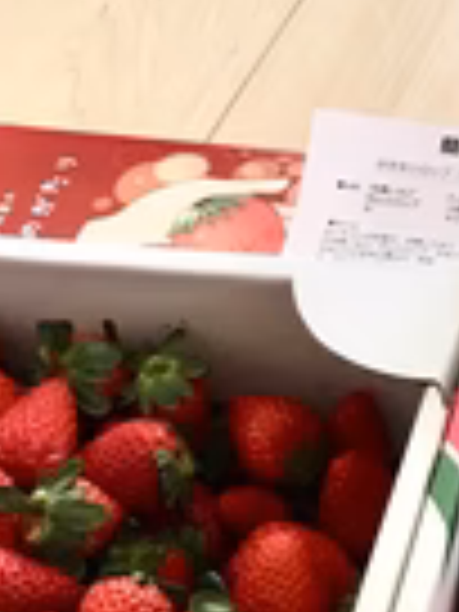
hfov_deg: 16.3
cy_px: 144
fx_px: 1503
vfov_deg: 22.8
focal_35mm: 85
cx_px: 616
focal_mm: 4.15
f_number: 2.2
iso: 32
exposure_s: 1/15
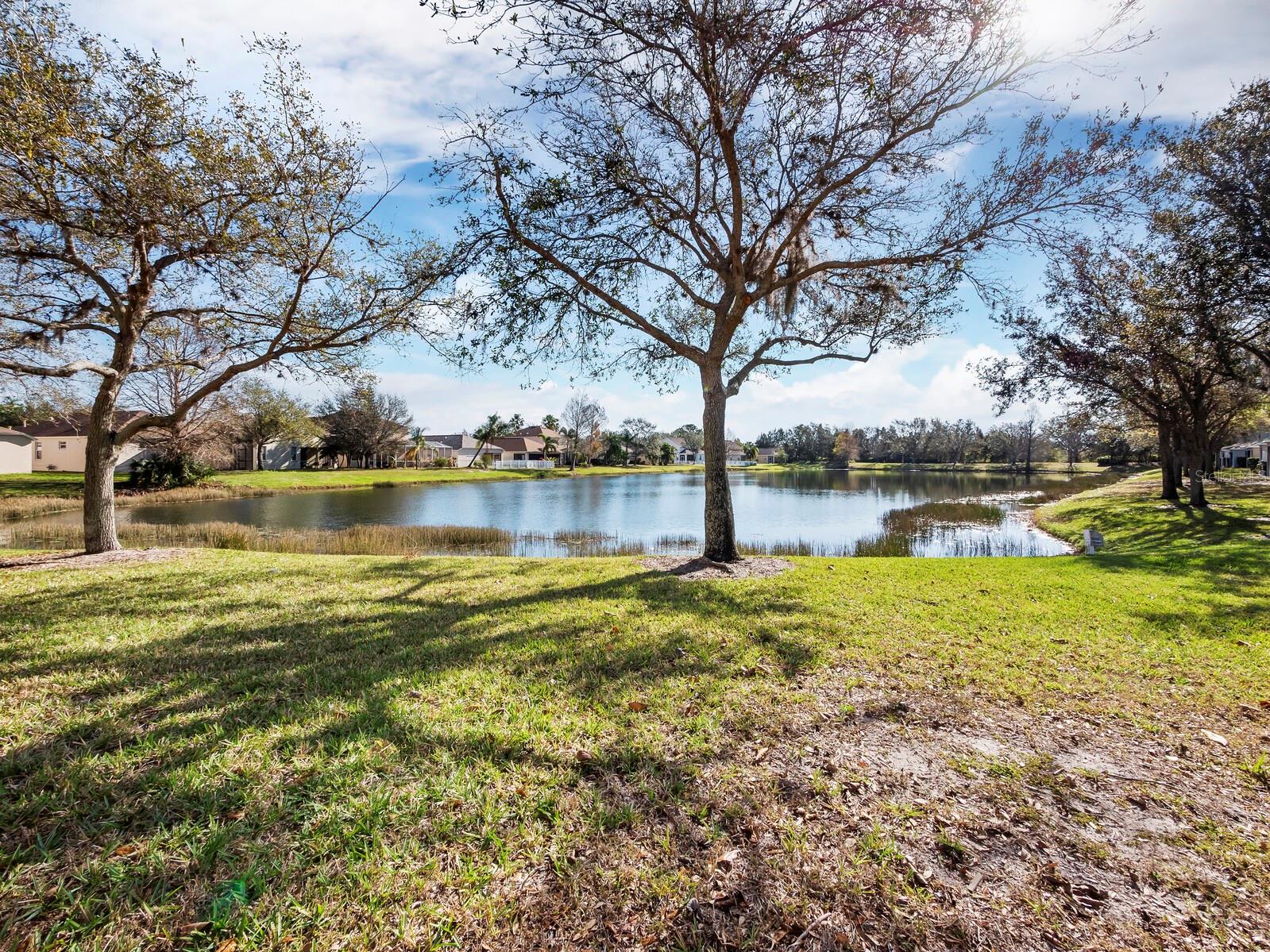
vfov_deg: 85.7
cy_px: 476
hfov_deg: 102.1
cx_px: 635
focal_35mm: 14
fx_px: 514
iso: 400
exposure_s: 1/125
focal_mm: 7
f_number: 10
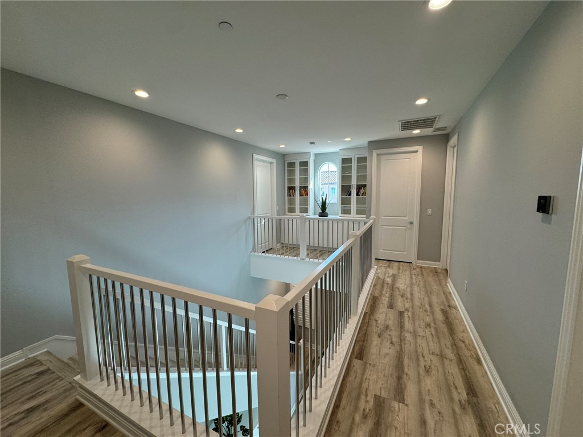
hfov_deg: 102.1
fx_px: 236
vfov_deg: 85.7
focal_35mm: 14
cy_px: 218
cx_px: 292
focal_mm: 2.22
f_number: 2.2
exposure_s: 1/120
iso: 125
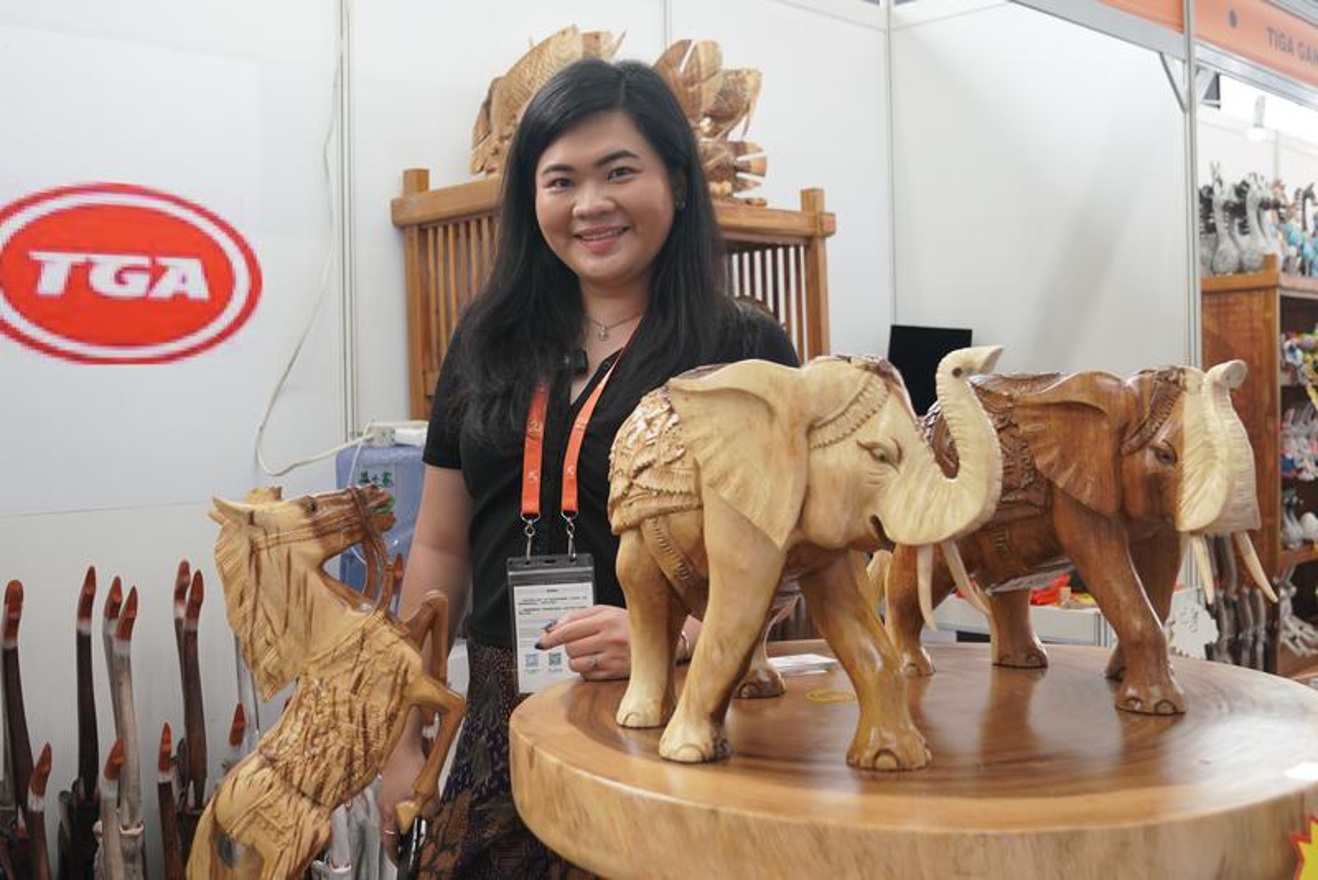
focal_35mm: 36
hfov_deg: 53.1
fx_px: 1318
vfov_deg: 36.9
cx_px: 659
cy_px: 440
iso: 400
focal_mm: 24
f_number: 4
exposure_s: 1/160
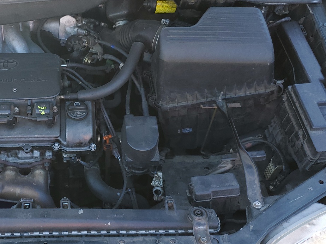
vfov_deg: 32.2
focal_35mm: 45
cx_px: 57
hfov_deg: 40.1
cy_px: 135
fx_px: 424
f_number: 1.5
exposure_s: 1/286
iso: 50
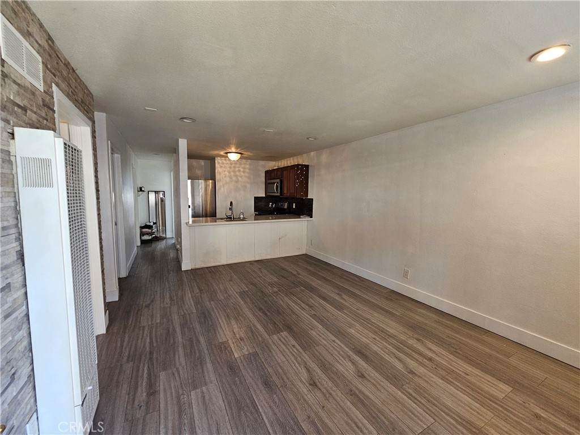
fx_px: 218
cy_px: 218
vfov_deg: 89.9
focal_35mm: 13
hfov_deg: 106.2
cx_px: 290
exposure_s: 1/60
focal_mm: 2.2
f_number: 2.2
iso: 250
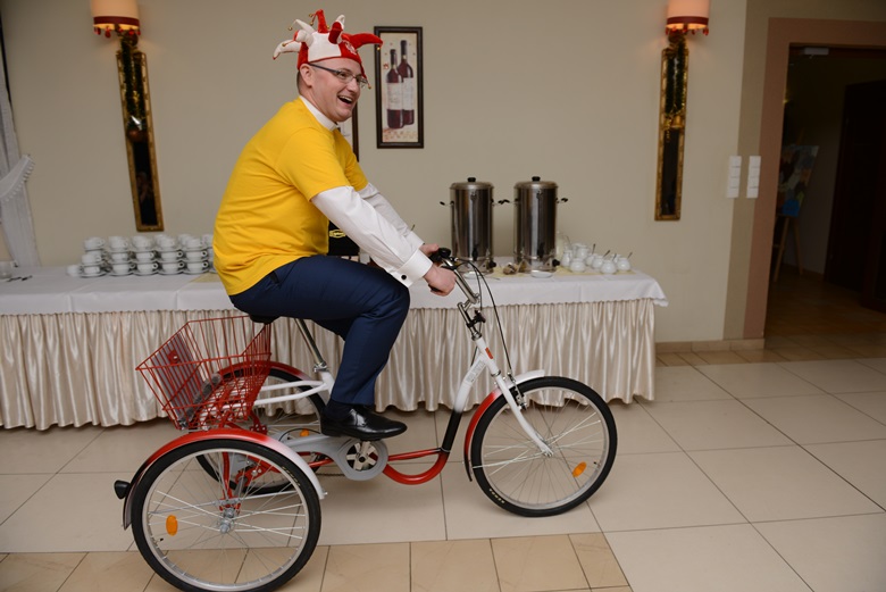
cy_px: 296
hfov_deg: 73.7
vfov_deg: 53.2
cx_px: 443
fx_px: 591
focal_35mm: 24
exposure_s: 1/200
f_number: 4
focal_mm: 24
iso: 250
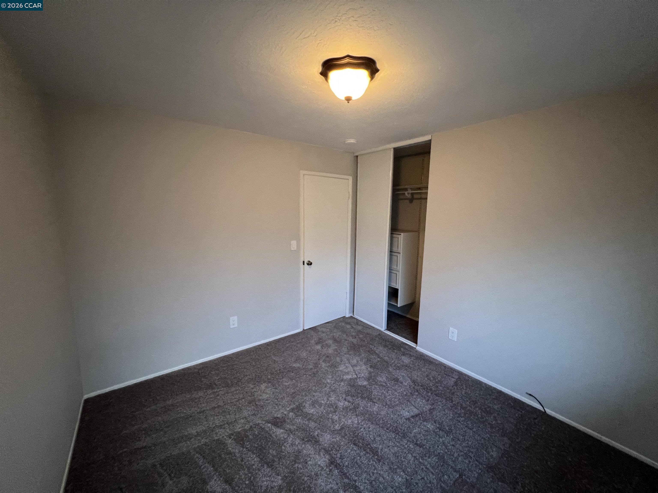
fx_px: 247
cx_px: 329
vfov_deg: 89.9
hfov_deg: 106.2
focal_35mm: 13
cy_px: 246
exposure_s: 1/60
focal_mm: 1.57
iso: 400
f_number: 1.8
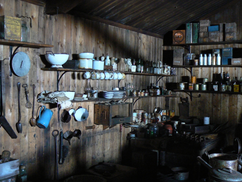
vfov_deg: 35.1
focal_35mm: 41
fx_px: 287
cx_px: 121
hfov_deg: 45.8
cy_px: 91
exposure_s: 1/2.5
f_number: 2.8
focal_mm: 6.8
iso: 200
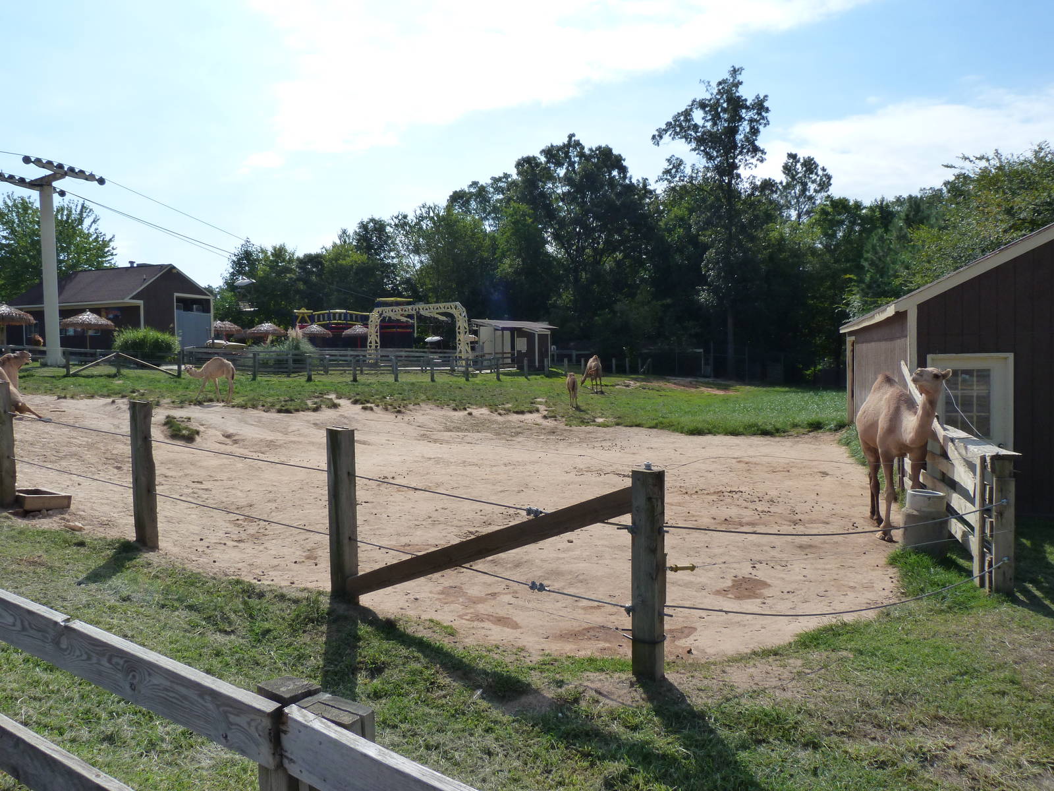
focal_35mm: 25
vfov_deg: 54.9
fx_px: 761
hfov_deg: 69.4
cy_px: 396
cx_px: 527
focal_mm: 4.5
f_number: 5.6
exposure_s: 1/400
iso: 125
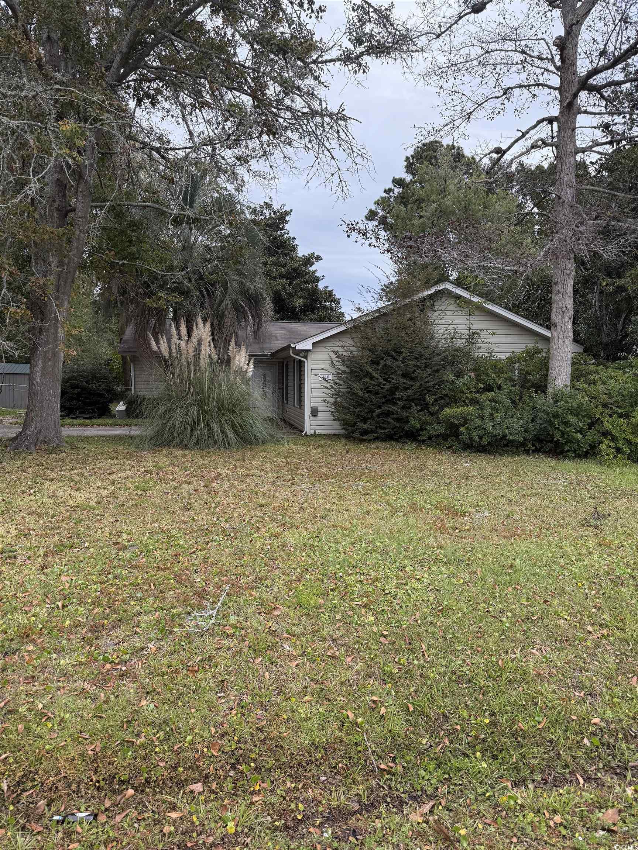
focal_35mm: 24
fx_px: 590
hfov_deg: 56.8
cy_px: 425
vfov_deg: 71.6
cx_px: 319
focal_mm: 6.76
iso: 100
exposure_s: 1/660
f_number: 1.78
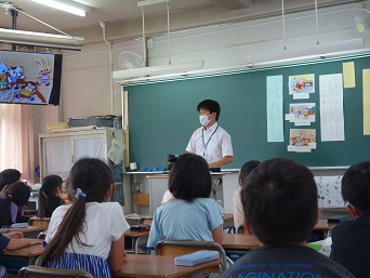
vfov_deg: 26.6
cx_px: 160
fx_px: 588
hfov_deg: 34.9
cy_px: 142
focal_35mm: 55
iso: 200
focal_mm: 18.23
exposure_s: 1/50
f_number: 3.2
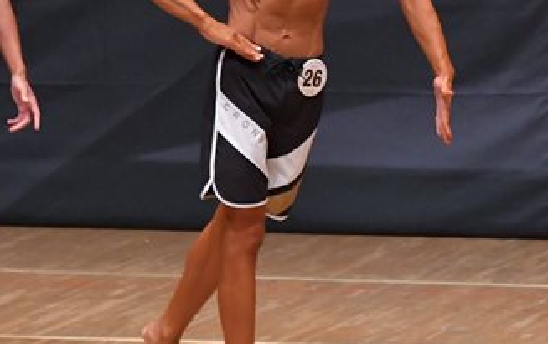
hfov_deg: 3.6
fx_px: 8655
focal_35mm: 579
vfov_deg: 2.3
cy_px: 109
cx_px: 418
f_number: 5.6
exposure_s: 1/400
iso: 6400
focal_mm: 160
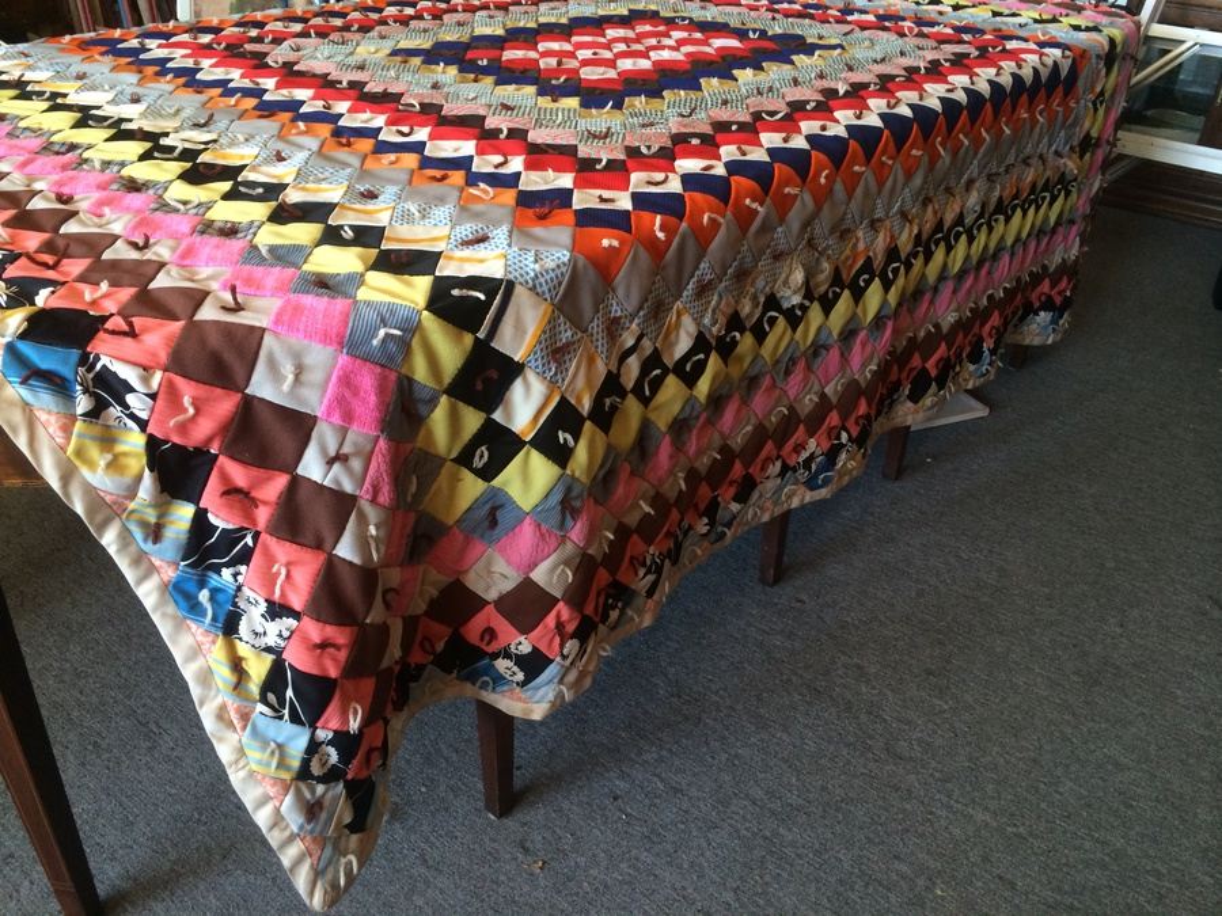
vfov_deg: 46.8
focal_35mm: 30
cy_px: 458
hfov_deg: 60.0
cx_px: 611
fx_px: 1059
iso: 125
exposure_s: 1/30
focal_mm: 4.12
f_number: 2.2
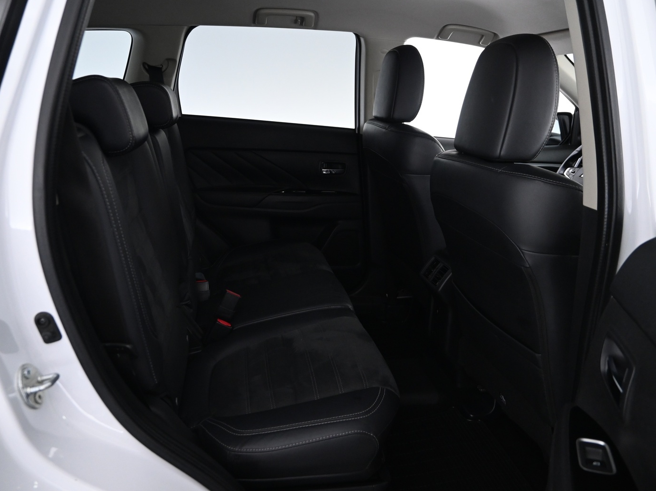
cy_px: 246
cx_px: 313
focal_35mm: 27
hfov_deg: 65.3
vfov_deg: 51.3
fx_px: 512
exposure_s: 1/15
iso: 1600
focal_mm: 16
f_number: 3.5
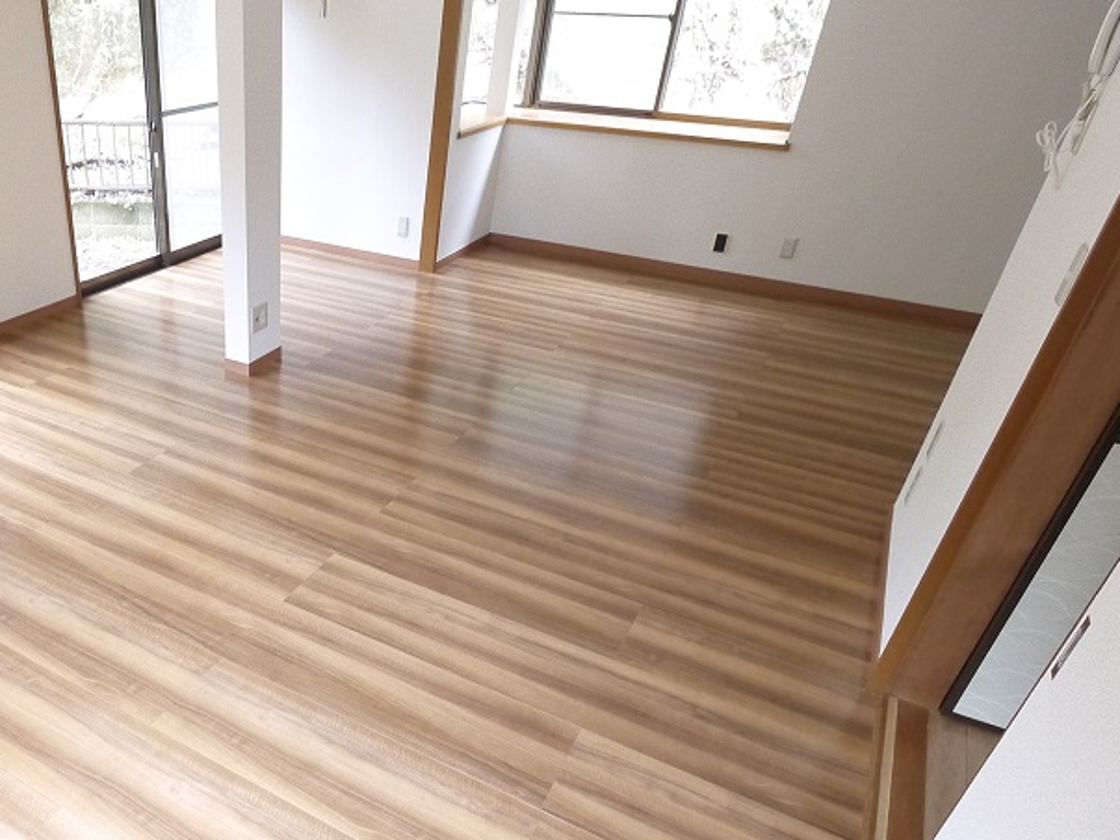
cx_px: 290
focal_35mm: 26
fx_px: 841
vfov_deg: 52.4
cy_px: 535
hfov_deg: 63.6
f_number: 4
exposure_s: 1/60
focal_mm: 7
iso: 1000
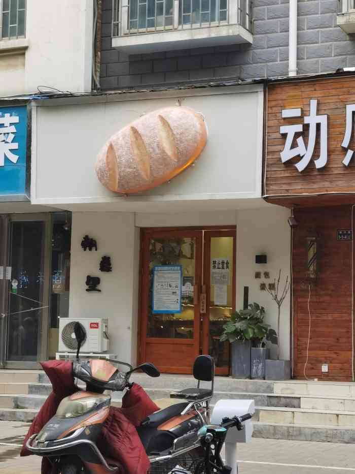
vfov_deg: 24.4
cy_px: 237
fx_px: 1094
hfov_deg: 18.4
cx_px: 178
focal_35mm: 80
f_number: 1.9
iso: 50
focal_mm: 6.71
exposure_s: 1/278
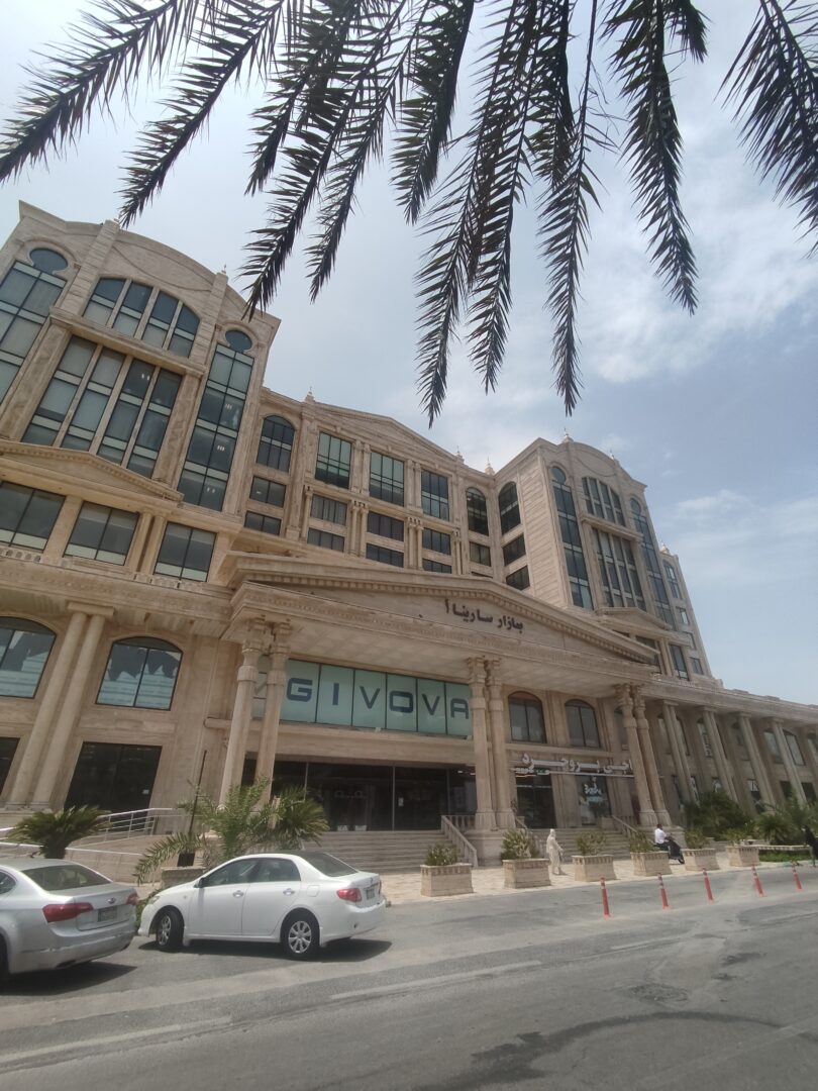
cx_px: 409
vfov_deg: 98.2
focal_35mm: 15
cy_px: 546
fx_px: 473
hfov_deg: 81.7
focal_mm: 1.6
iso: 50
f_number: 2.2
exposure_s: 1/1871
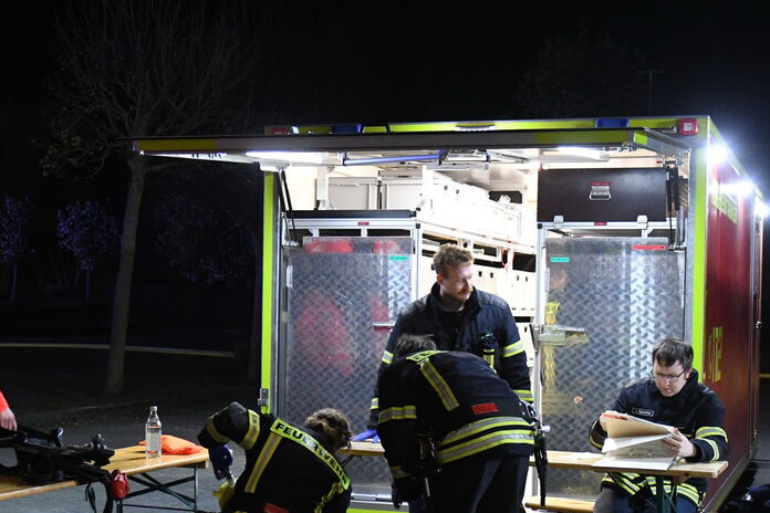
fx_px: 1494
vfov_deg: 19.4
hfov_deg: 28.8
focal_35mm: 70
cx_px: 292
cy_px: 352
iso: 3200
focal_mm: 27
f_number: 2.8
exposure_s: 1/60
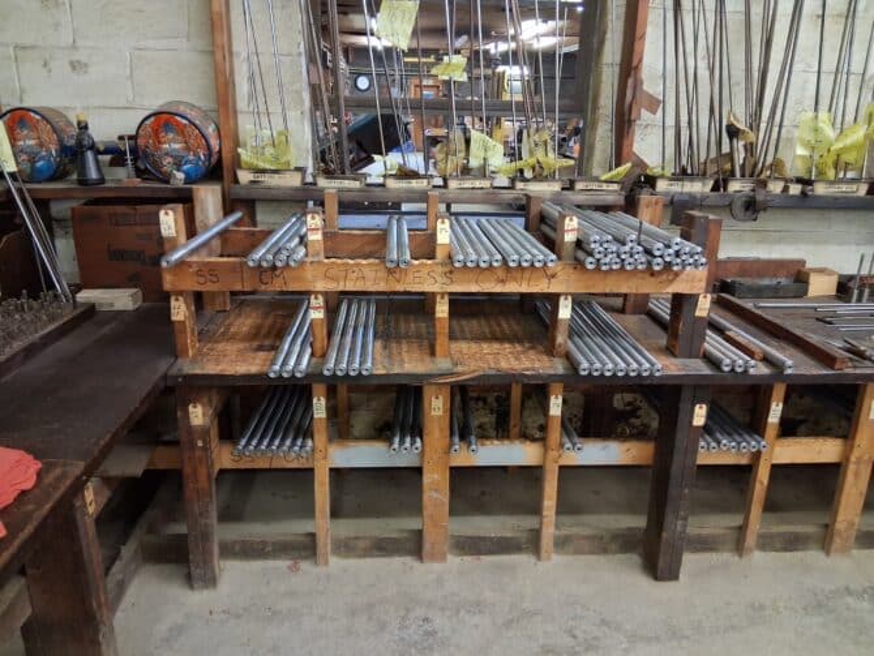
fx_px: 657
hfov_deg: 67.3
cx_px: 437
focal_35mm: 26
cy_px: 328
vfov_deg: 53.1
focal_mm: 3.98
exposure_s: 1/25
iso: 500
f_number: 1.8
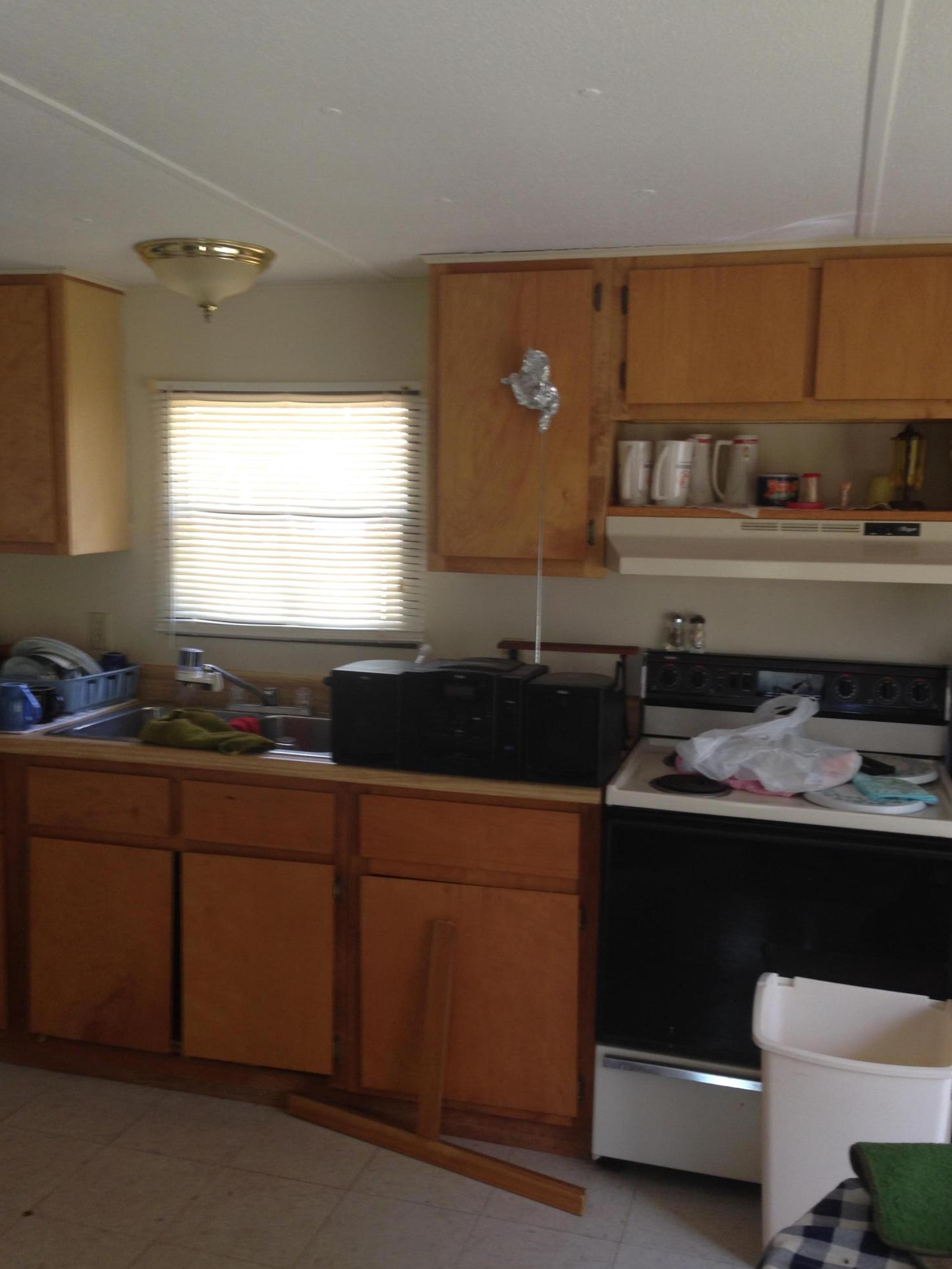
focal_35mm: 34
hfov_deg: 41.8
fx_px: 1247
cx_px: 486
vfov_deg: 54.0
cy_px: 643
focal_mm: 4.12
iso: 50
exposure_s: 1/20
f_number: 2.4
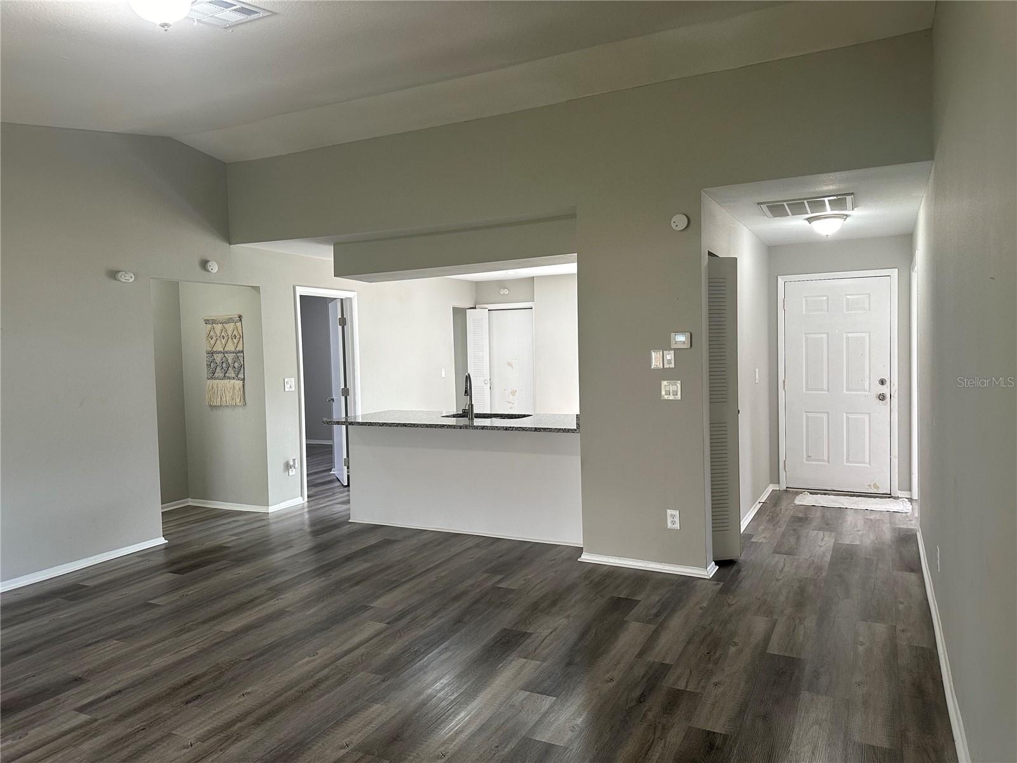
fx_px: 705
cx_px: 508
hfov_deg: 71.6
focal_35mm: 24
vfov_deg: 56.8
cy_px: 382
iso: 200
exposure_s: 1/120
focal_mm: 6.86
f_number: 1.78
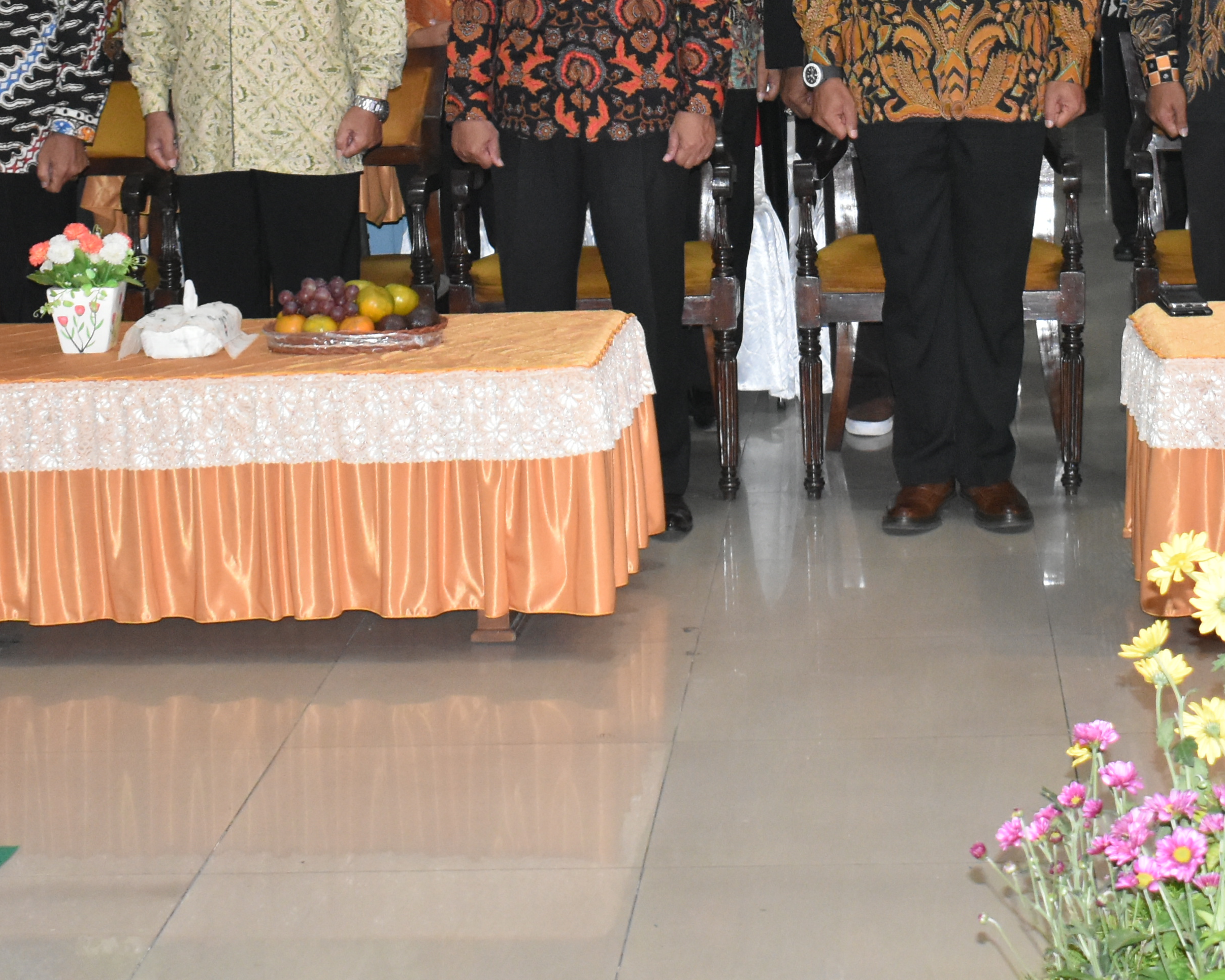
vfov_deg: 16.5
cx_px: 782
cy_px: -8
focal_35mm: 91
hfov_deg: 21.0
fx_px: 3300
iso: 2200
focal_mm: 26
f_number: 4
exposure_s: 1/60
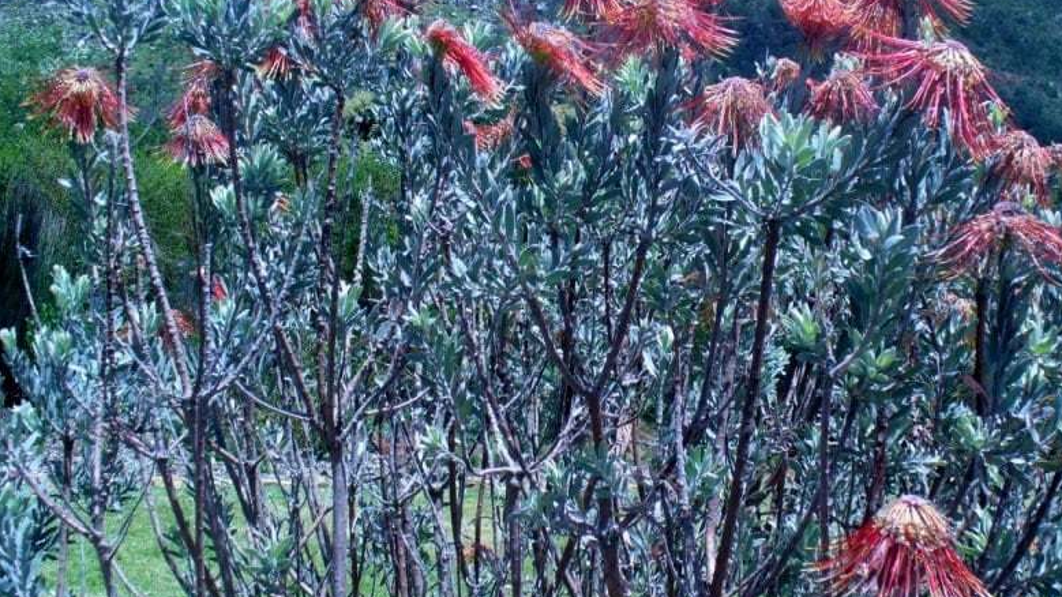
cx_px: 652
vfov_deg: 22.6
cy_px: 266
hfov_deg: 39.0
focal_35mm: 53
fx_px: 1492
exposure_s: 1/200
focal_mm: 6.1
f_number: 5.6
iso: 80
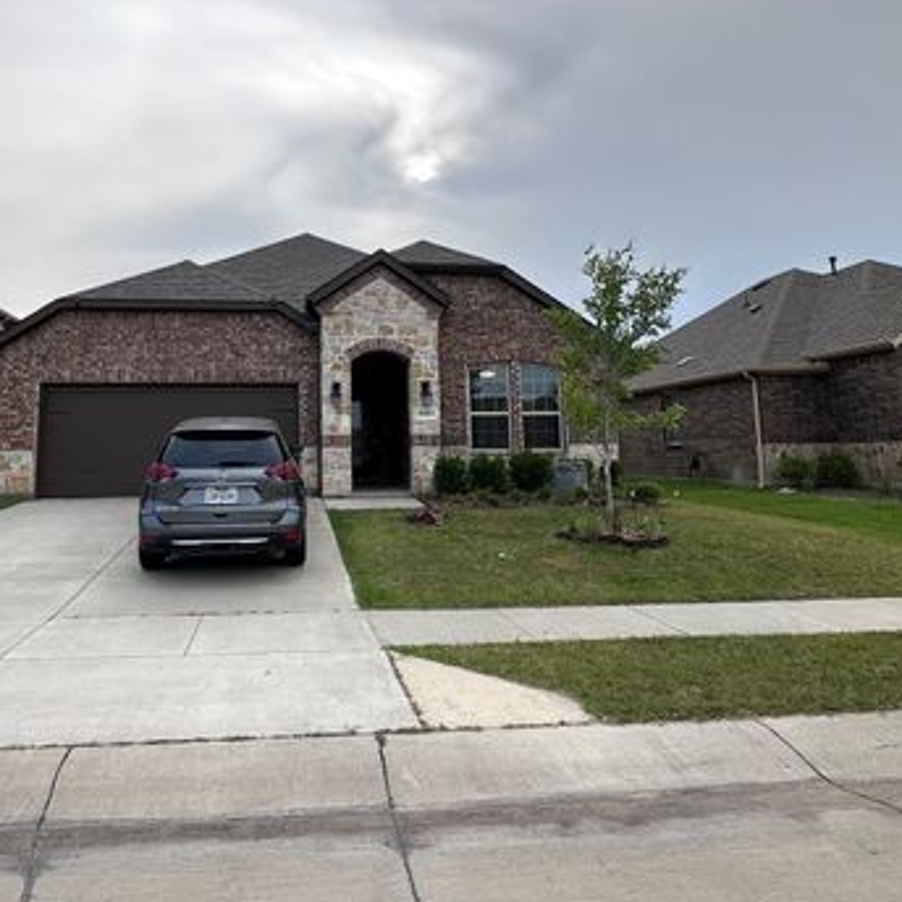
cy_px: 366
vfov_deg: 64.5
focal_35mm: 24
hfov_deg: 64.4
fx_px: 708
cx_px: 357
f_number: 2.2
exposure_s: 1/626
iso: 40
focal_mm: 2.22
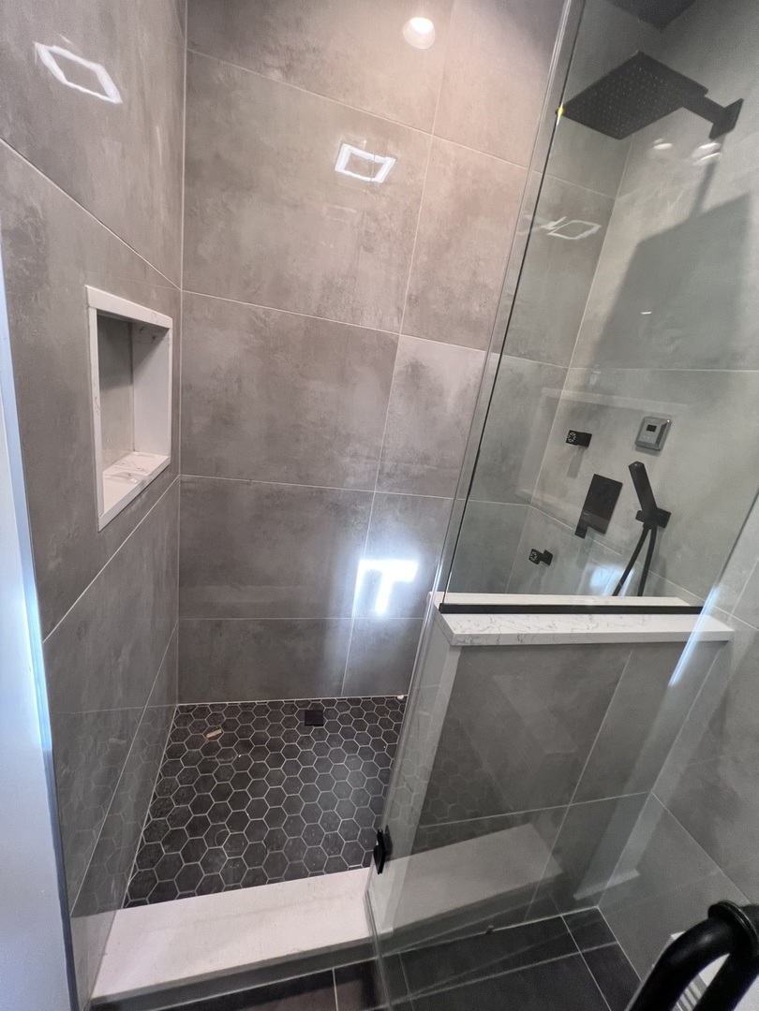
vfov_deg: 106.2
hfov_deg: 89.9
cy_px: 506
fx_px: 380
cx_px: 380
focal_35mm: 13
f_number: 1.8
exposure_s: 1/60
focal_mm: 1.57
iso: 160
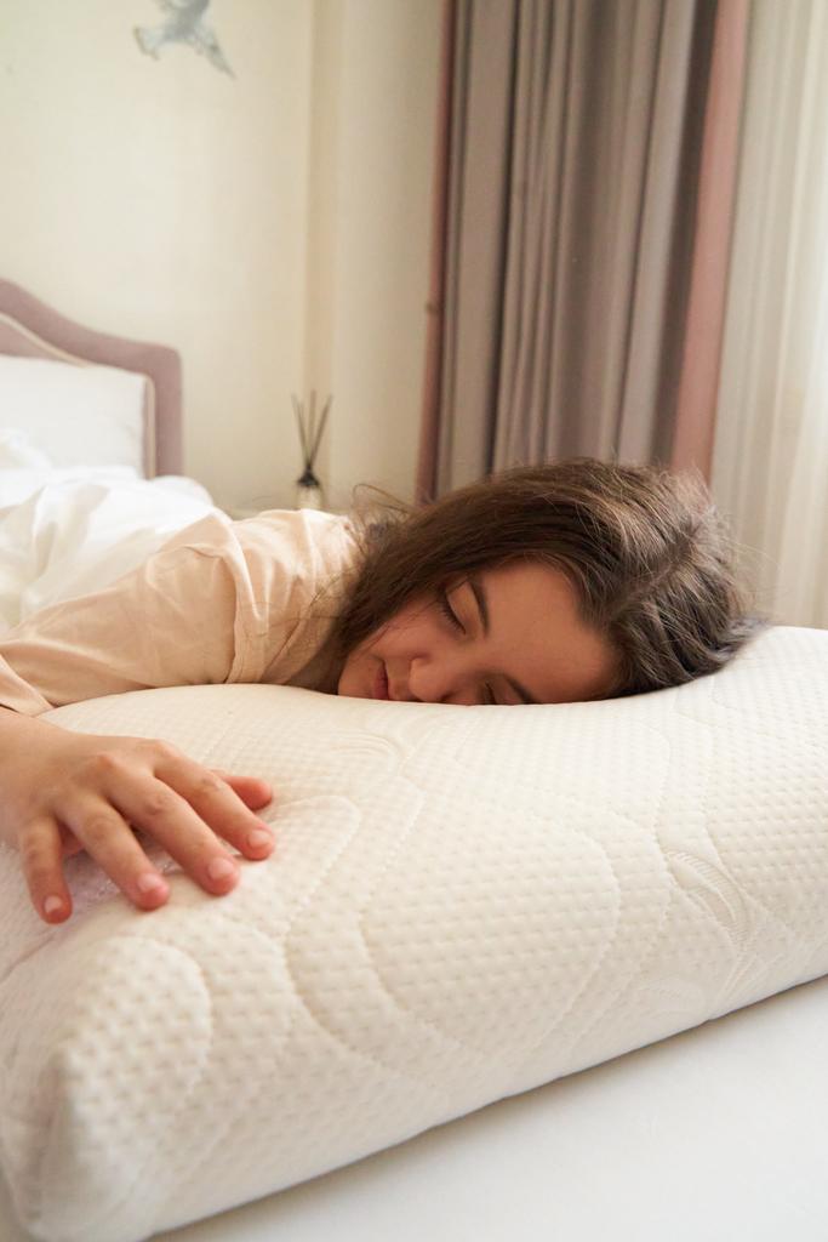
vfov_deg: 65.5
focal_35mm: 28
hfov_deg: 46.4
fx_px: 966
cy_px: 621
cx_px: 414
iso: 12800
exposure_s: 1/200
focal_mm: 28
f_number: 6.3
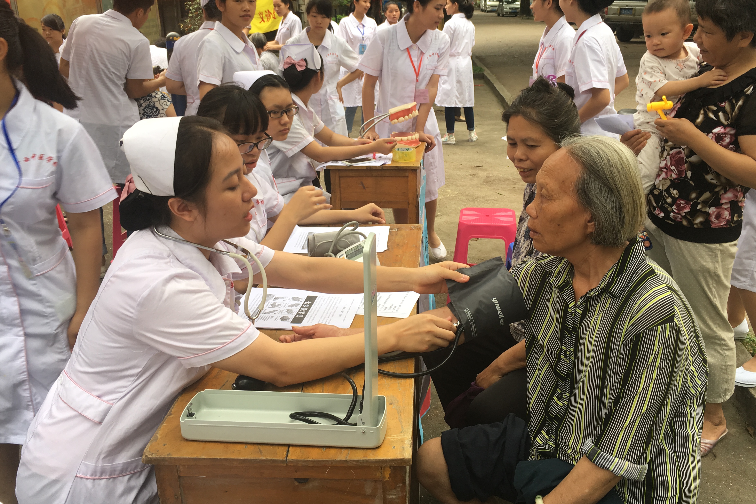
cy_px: 202
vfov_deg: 39.8
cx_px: 390
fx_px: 693
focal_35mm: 33
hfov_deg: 57.2
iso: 25
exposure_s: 1/112
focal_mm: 4.15
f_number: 2.2
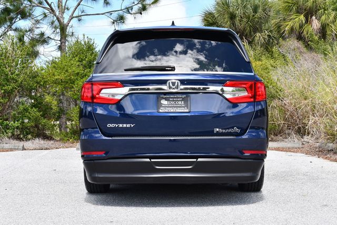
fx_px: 600
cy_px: 112
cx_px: 168
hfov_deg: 31.4
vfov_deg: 21.3
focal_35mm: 64
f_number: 8
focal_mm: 32
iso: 200
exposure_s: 1/250
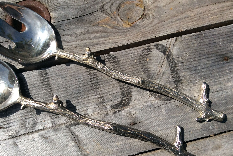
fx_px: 246
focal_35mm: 38
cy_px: 93
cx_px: 104
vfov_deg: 34.9
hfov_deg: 50.6
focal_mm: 3.3
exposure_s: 1/2865
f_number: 2.4
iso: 32
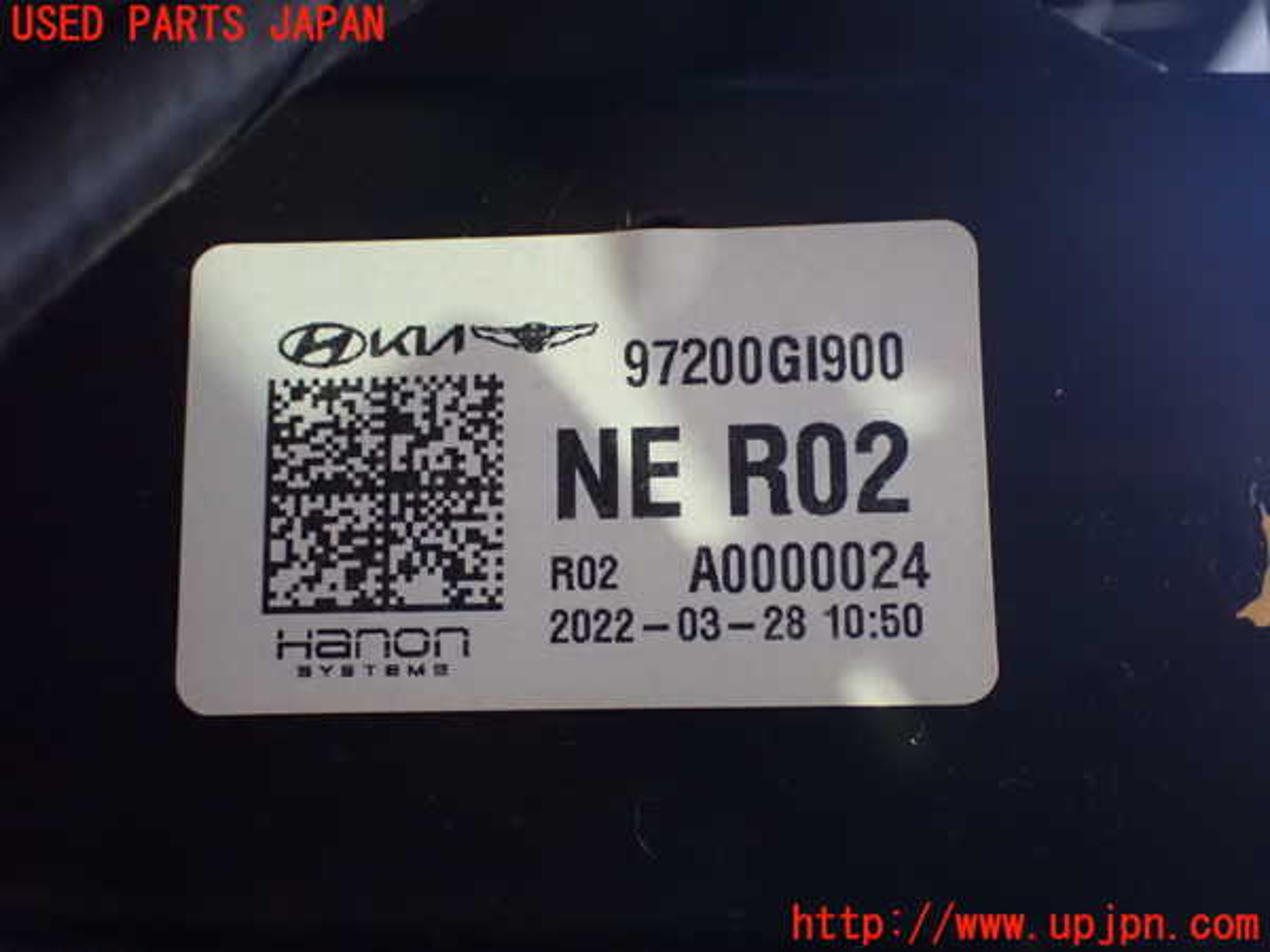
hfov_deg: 42.9
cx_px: 635
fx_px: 1614
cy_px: 476
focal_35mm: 44
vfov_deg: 32.9
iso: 1600
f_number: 2.9
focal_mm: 7.84
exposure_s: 1/10
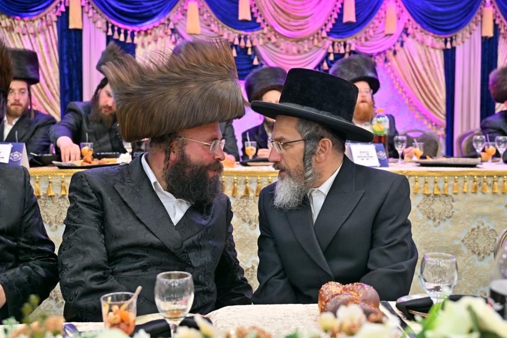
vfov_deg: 33.4
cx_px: 254
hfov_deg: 48.5
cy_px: 169
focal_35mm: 40
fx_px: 563
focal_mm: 40
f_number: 4
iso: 400
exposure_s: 1/160
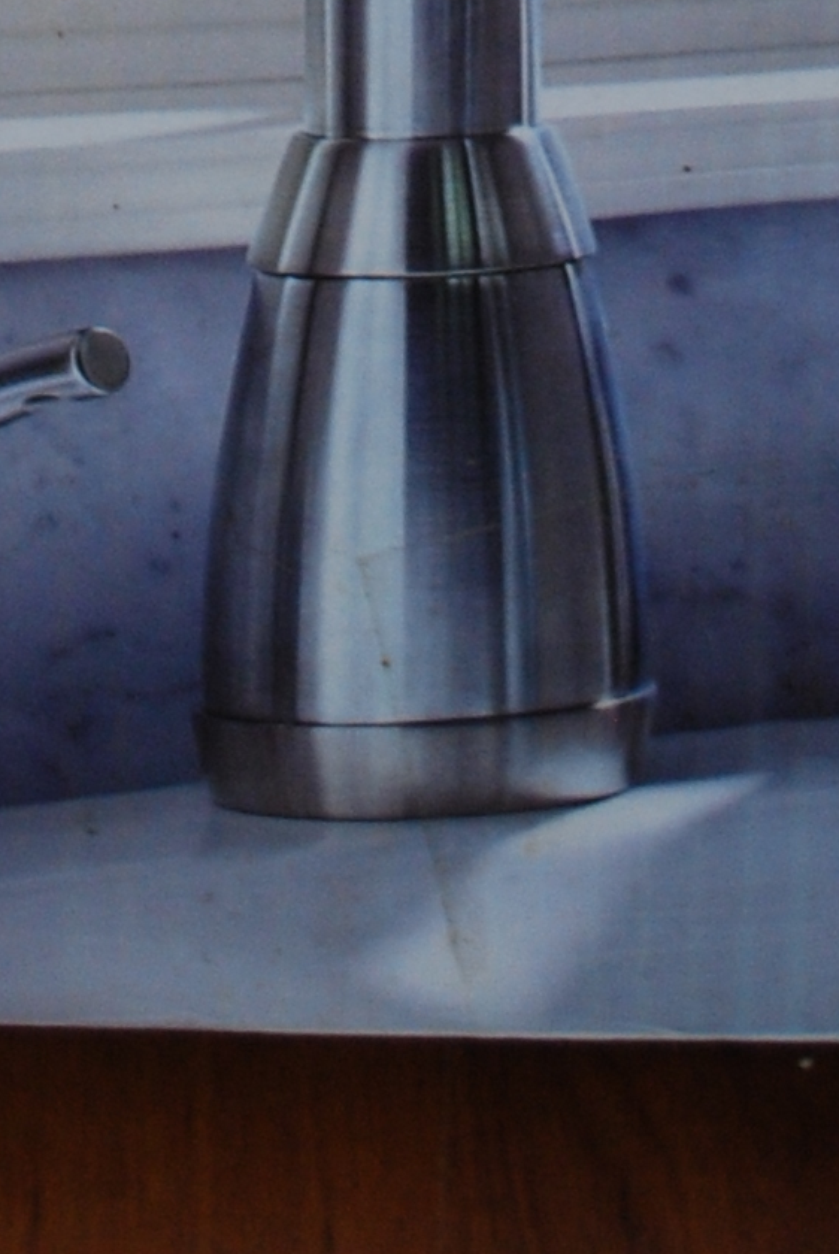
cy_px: -1115
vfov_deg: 11.4
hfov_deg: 8.3
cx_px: 475
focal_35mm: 166
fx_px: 5788
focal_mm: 24
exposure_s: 1/13
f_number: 4.2
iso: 400
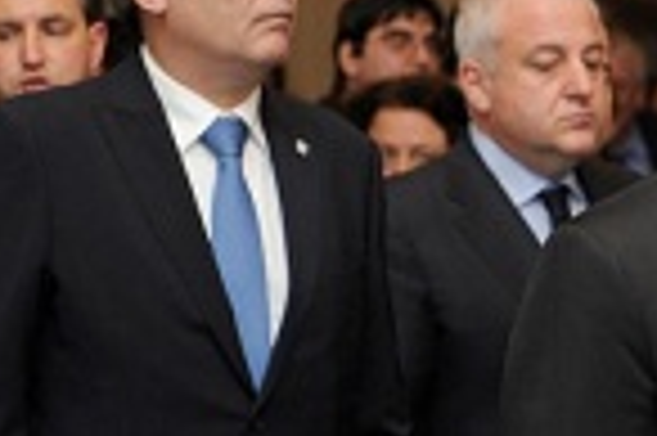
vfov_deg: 5.7
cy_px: 445
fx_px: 4357
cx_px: 819
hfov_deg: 8.5
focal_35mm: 239
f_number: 4
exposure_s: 1/125
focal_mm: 70
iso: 1250
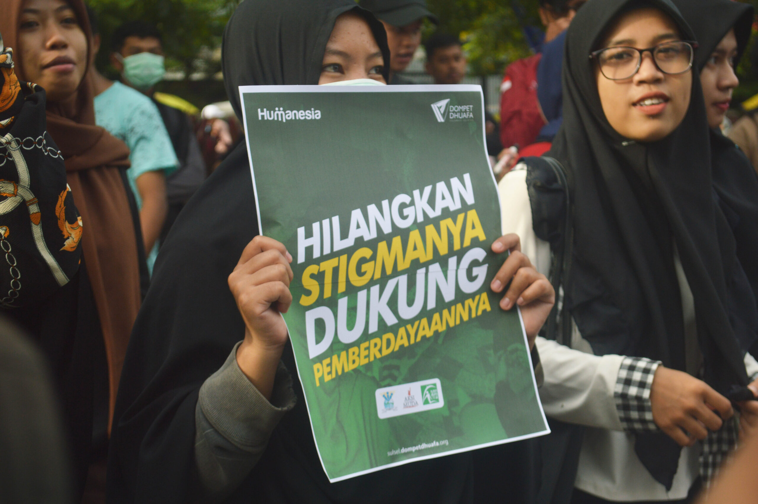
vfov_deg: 19.7
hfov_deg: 29.3
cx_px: 379
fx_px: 1451
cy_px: 252
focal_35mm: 69
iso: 200
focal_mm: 46
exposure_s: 1/500
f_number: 5.3
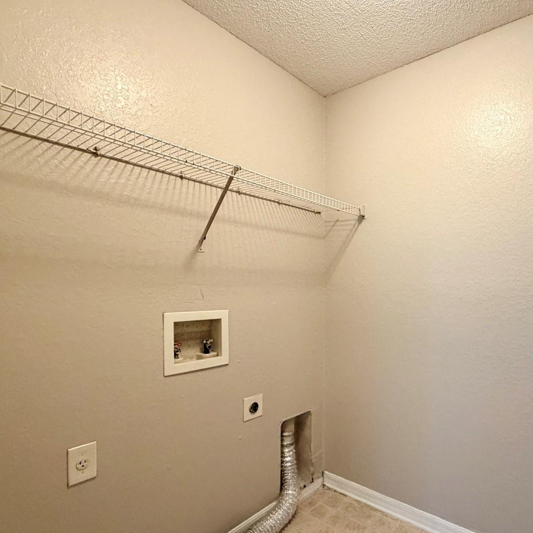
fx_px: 348
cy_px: 296
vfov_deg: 74.6
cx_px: 363
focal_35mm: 20
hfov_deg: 72.2
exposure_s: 1/60
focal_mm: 2.22
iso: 400
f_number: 2.2
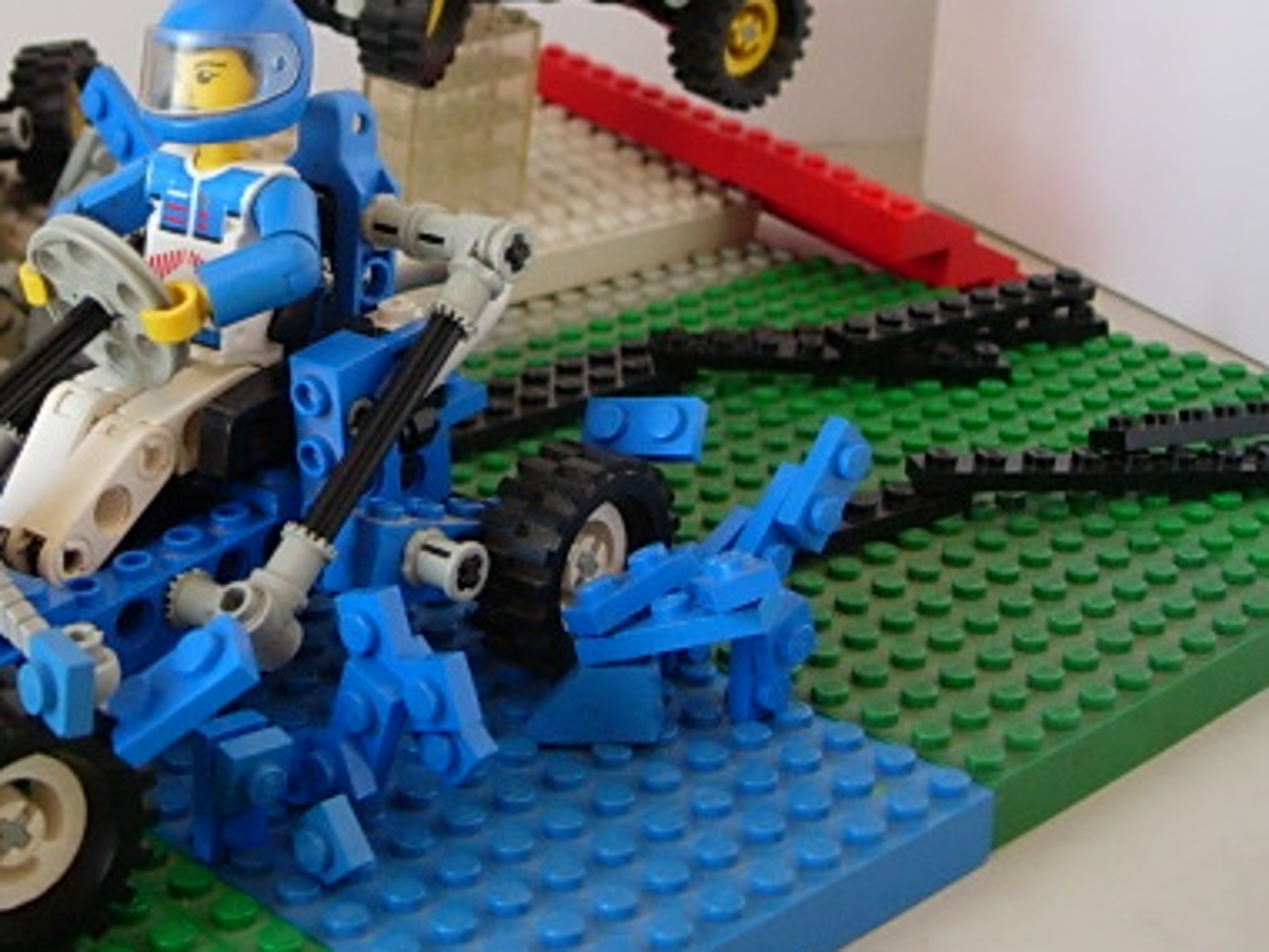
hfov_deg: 29.8
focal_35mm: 64
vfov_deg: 22.7
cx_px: 314
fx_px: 2346
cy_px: 220
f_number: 2.8
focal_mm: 7.8
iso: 200
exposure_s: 1/209
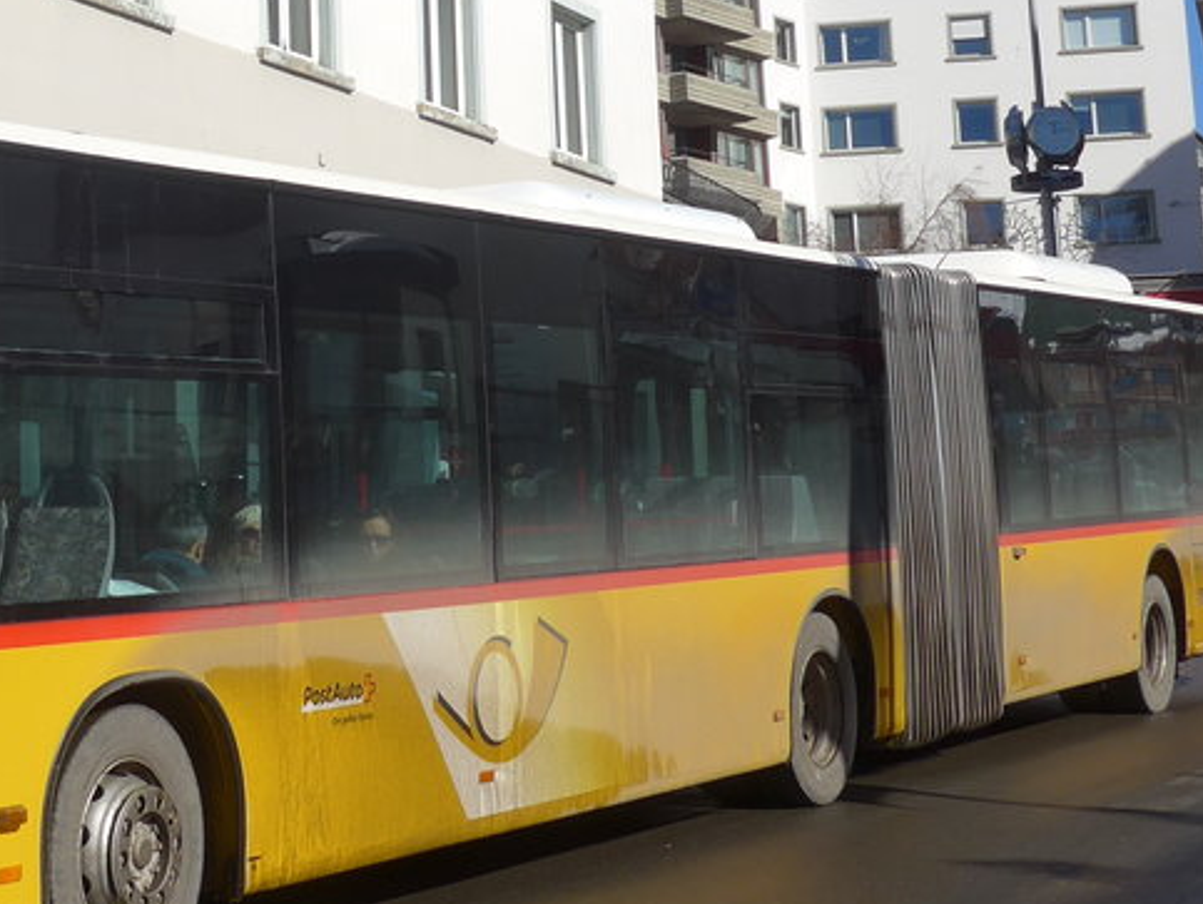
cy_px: 169
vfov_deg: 20.2
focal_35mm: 72
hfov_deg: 25.8
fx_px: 2504
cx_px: 40
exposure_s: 1/1600
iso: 80
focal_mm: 6
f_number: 3.5
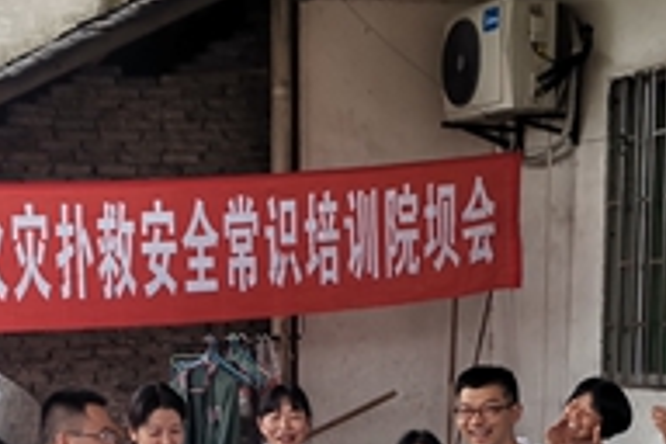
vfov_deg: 14.7
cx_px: 191
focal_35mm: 90
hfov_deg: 22.5
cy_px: 527
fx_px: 1665
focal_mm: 5.5
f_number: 1.8
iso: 50
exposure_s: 1/120
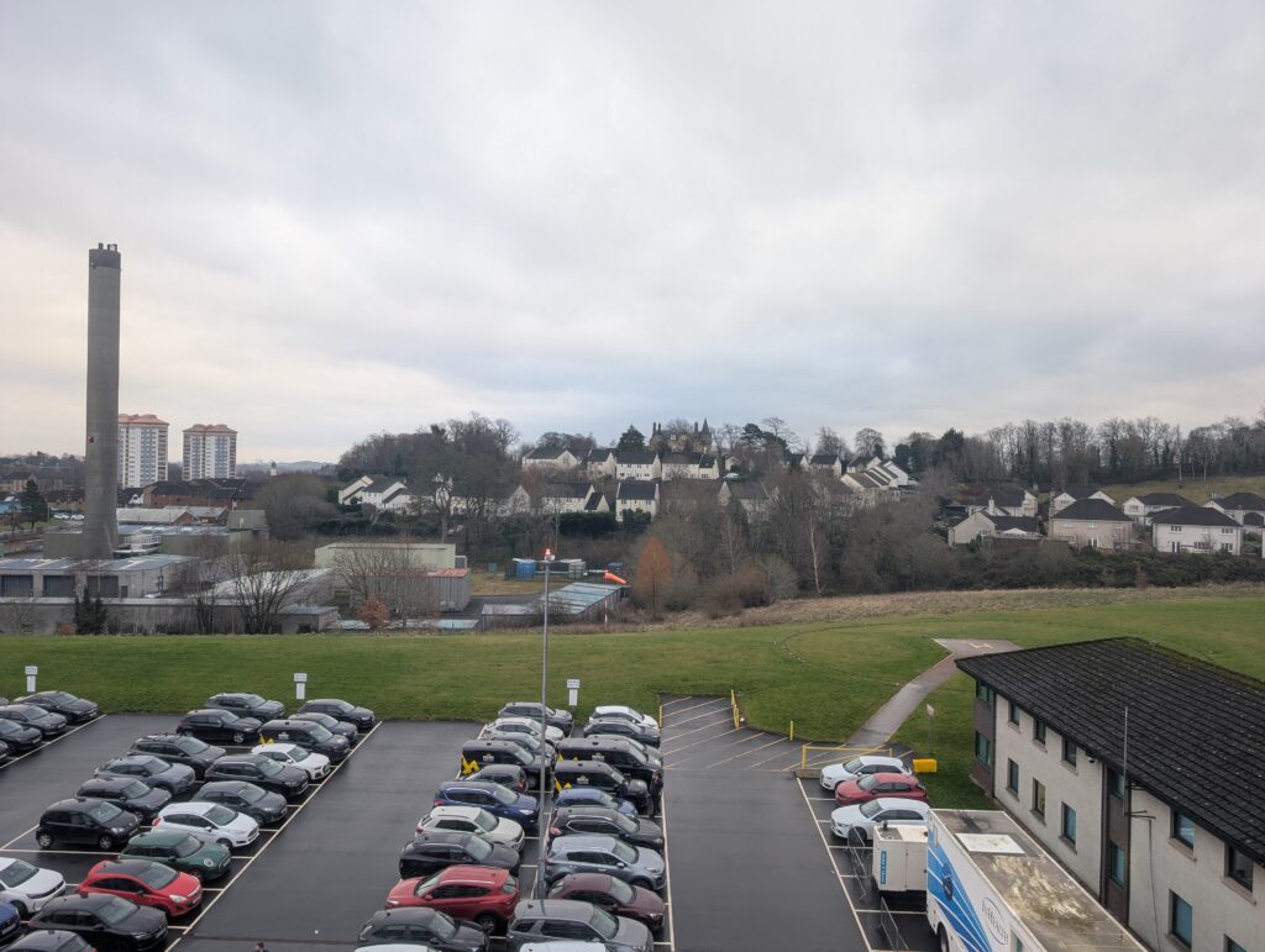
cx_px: 632
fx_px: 878
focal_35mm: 24
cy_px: 476
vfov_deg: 56.9
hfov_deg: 71.5
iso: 27
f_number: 1.68
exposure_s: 1/44.3
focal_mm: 6.9
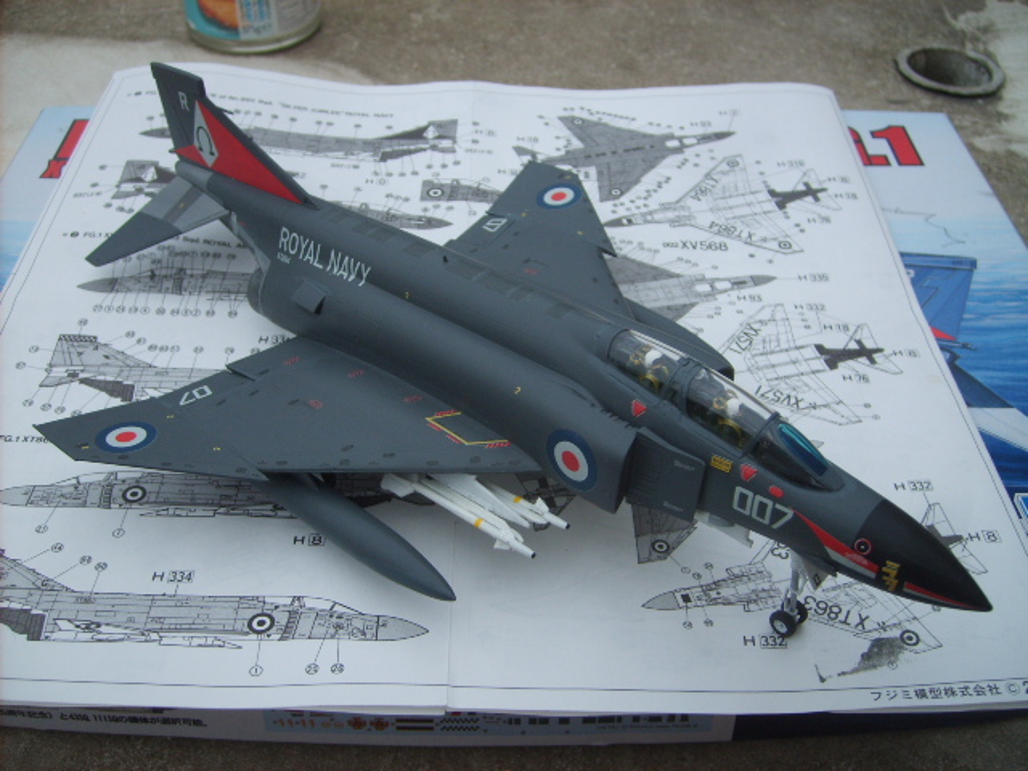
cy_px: 386
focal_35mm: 35
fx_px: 1039
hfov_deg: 52.6
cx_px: 514
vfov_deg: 40.7
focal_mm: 5.8
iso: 50
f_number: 7.1
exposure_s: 1/180
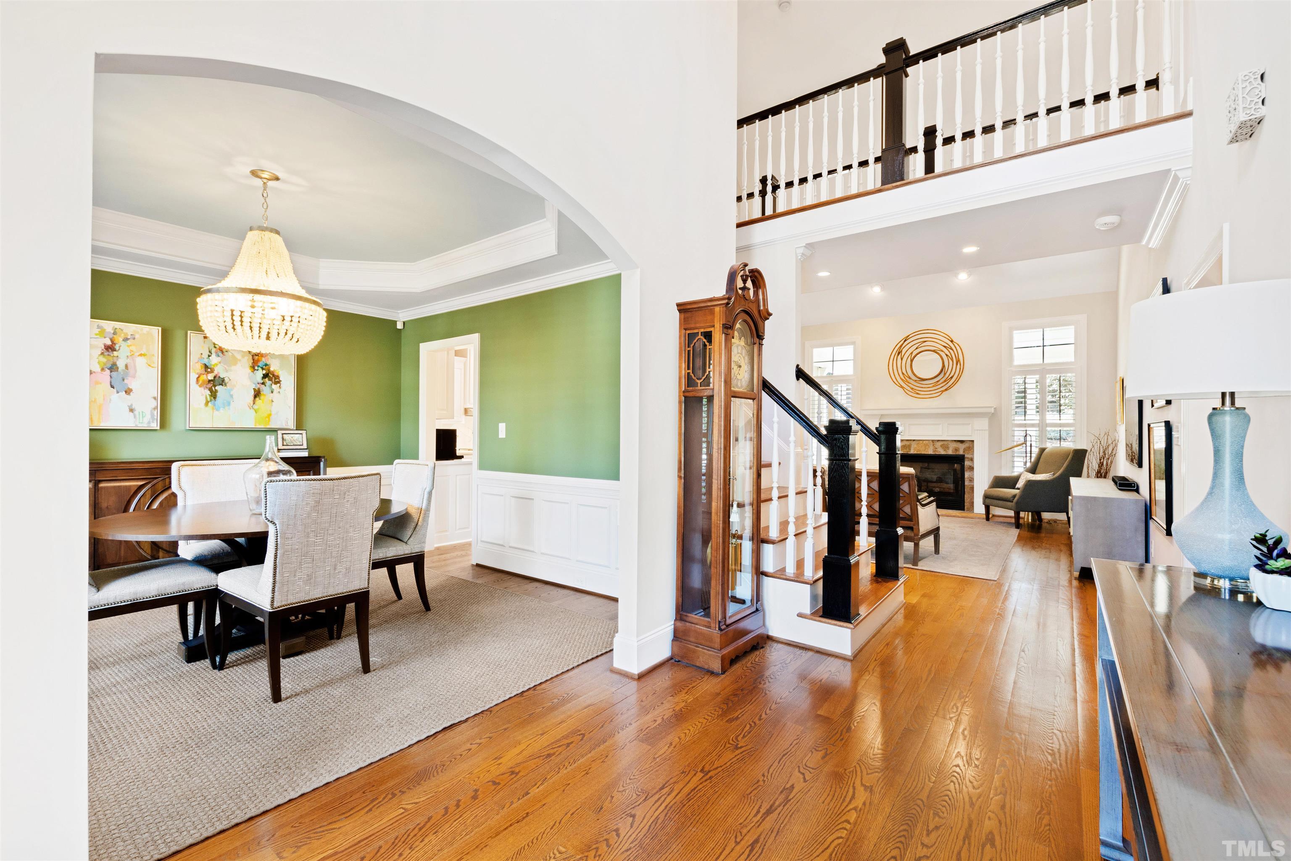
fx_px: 538
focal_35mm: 15
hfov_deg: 100.4
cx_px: 646
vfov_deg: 77.3
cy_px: 430
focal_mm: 10
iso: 100
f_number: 8
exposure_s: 1
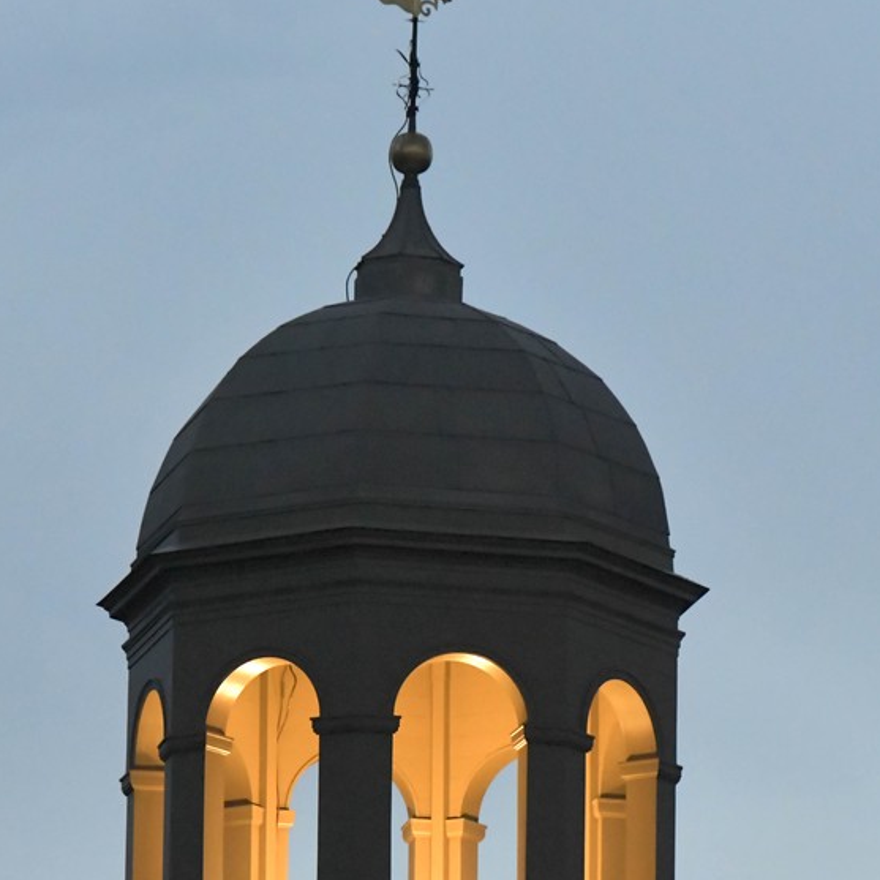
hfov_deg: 3.7
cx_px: 416
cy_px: 596
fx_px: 13518
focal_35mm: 470
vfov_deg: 3.7
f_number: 5
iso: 10000
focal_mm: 220
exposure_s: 1/320
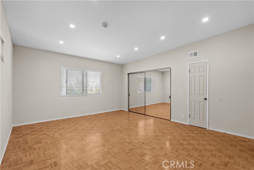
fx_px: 113
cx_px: 127
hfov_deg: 96.7
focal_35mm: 16
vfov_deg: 73.8
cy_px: 85
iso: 250
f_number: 8
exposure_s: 1/5
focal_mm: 16
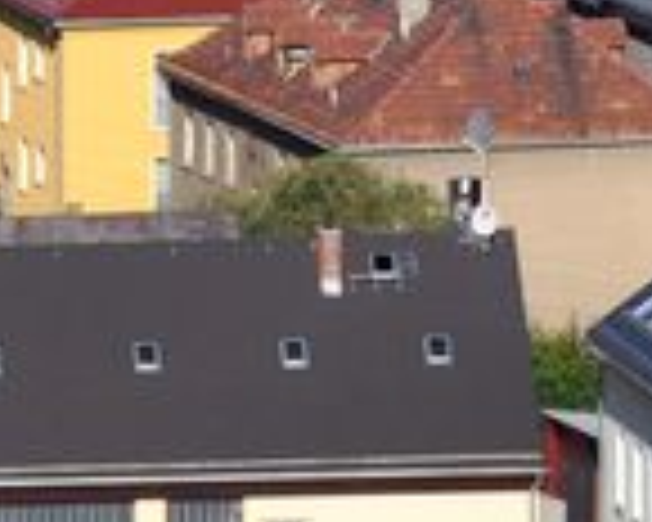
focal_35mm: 694
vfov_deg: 2.2
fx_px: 13392
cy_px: -441
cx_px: 459
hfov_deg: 2.8
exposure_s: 1/640
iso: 200
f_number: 9
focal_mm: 70
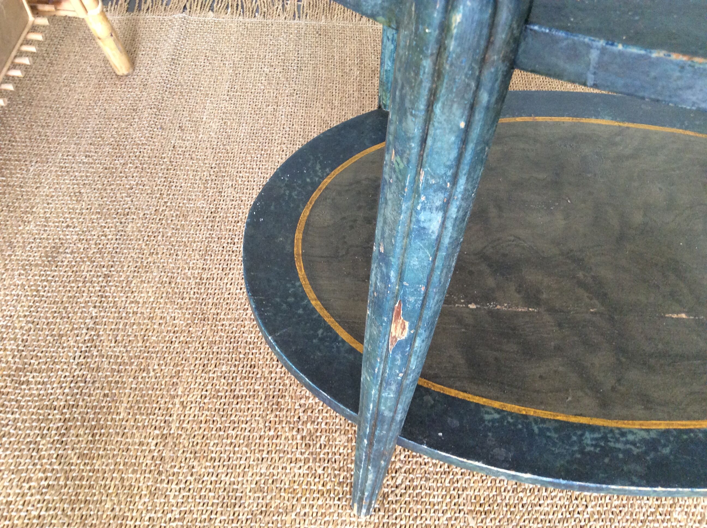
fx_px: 653
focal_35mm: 32
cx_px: 354
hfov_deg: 56.9
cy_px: 264
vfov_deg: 44.1
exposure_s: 1/25
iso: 125
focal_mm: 3.3
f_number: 2.4
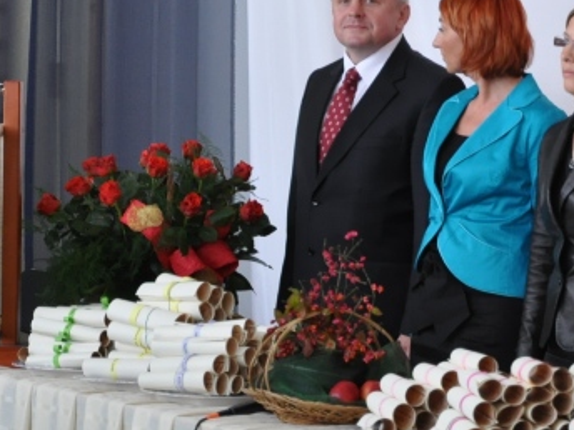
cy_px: 166
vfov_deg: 8.5
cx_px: 647
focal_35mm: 174
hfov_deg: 11.2
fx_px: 2885
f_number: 5
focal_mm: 52
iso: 1000
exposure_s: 1/40
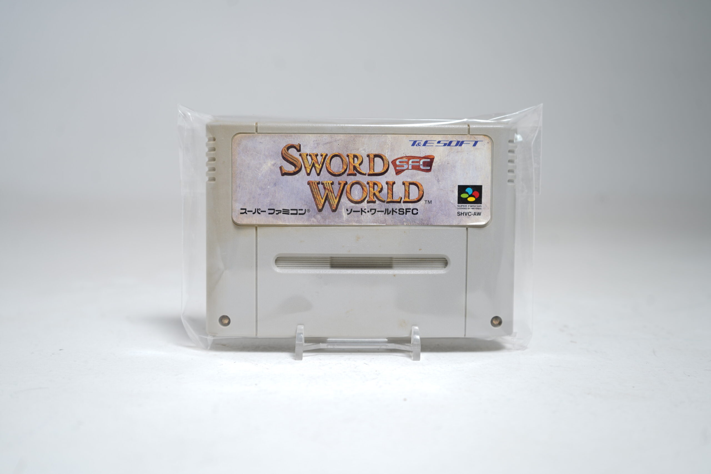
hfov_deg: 47.4
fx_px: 810
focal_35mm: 41
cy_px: 237
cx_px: 356
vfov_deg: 32.6
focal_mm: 41
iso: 64
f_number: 5
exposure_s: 1/4
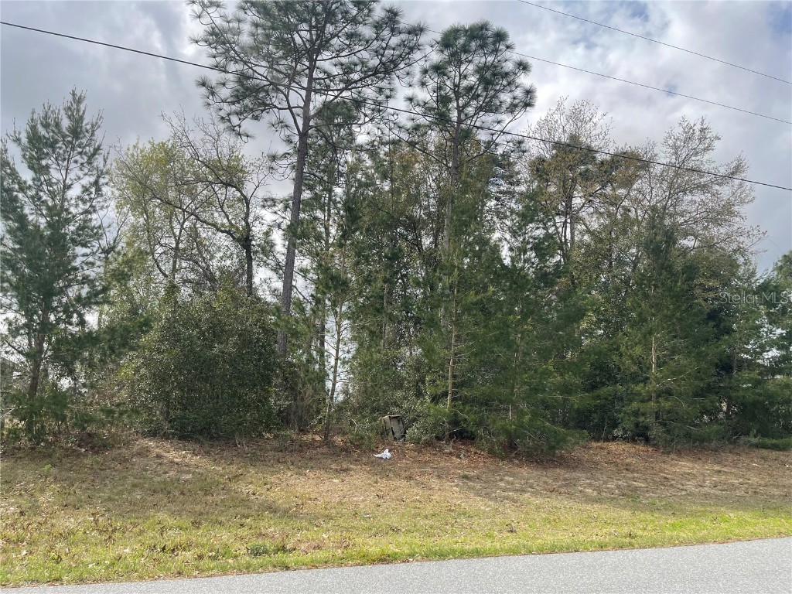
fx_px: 595
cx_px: 396
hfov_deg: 67.3
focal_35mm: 26
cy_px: 297
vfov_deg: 53.1
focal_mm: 5.1
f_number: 1.6
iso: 32
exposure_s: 1/3344
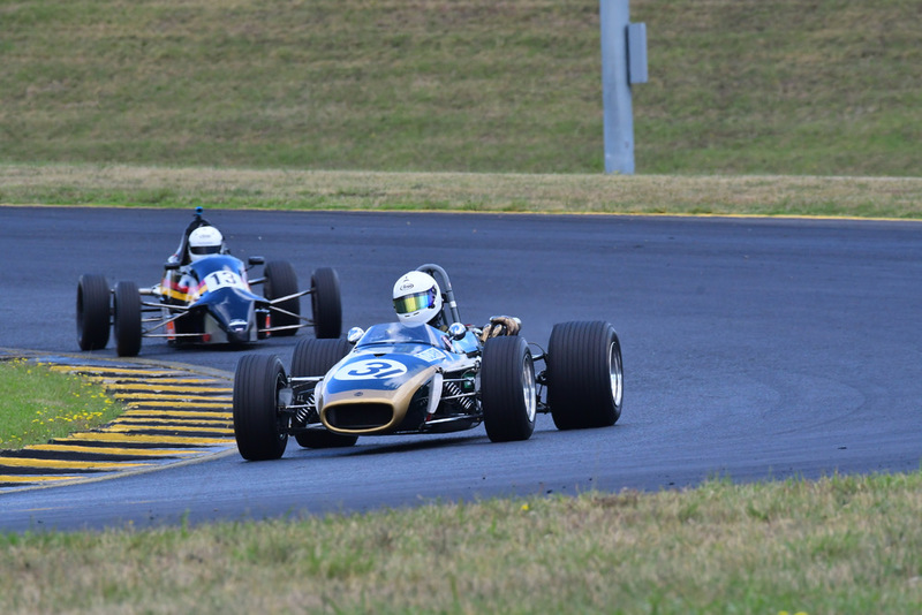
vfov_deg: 2.4
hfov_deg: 3.5
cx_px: 461
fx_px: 14987
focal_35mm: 585
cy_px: 308
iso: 1000
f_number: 11
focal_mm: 390
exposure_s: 1/640
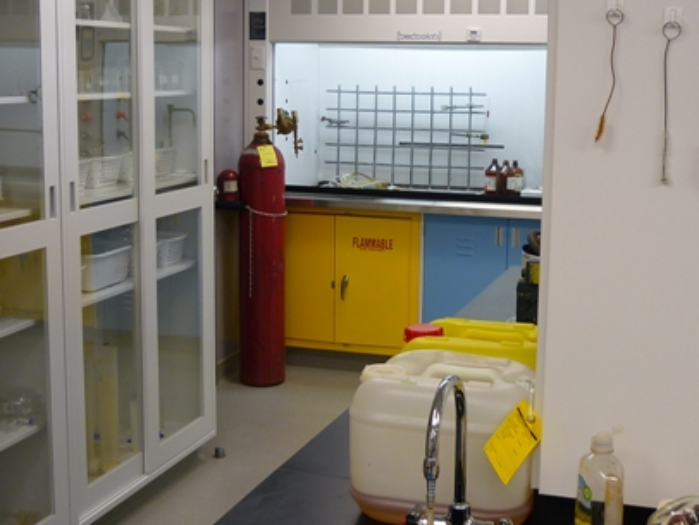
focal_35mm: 52
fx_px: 1051
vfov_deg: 28.0
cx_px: 372
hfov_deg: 36.8
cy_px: 222
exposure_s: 1/30
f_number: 2.8
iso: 100
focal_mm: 5.5
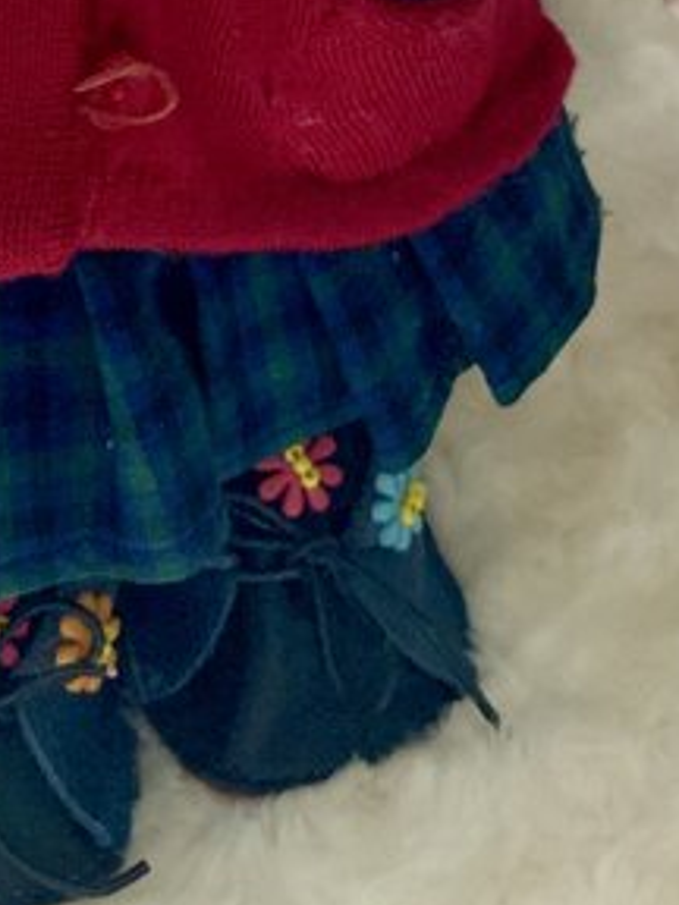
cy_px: -244
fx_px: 2171
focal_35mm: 83
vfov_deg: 21.5
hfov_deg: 17.7
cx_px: 160
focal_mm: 3.99
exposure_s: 1/66
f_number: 1.8
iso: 80
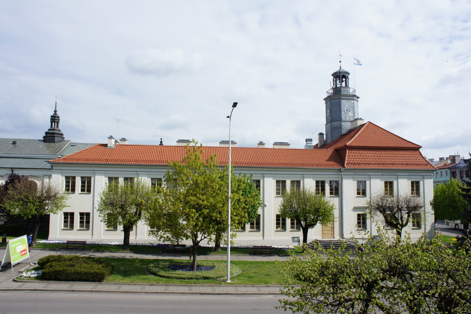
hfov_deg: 62.0
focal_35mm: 30
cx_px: 236
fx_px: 392
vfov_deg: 43.5
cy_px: 157
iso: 200
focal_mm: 20
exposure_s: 1/250
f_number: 11
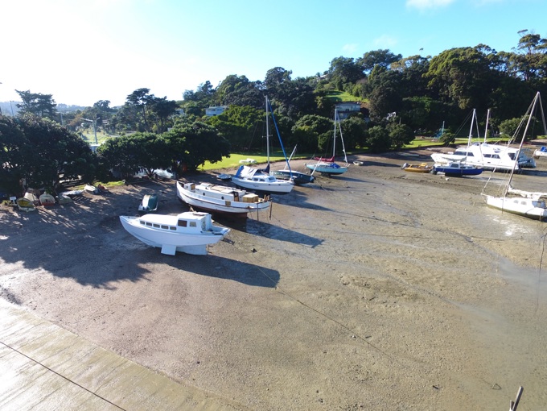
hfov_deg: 81.7
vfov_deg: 66.0
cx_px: 274
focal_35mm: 20
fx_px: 316
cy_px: 206
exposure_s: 1/343
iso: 100
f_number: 2.8
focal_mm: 3.61
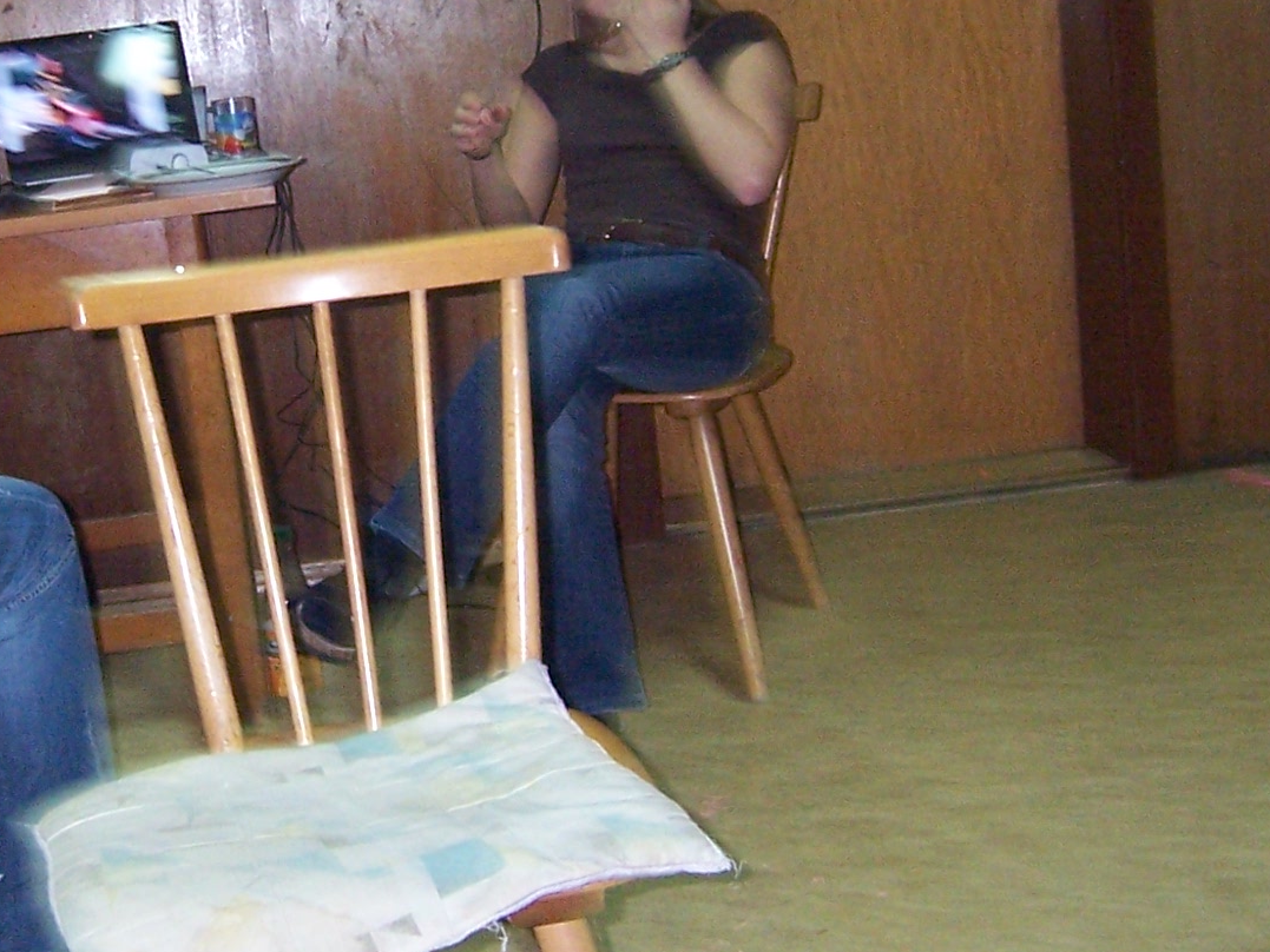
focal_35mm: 55
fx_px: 2018
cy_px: 308
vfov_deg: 26.4
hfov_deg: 34.0
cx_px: 277
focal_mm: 3.8
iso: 200
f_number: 2.8
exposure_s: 1/30
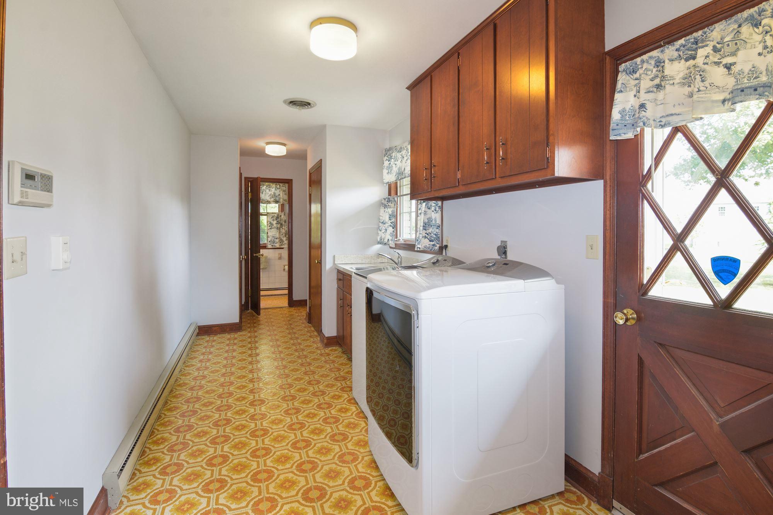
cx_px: 386
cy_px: 258
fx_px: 354
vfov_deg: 72.0
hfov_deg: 95.0
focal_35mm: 16
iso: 200
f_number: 8
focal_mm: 11
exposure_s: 1/2
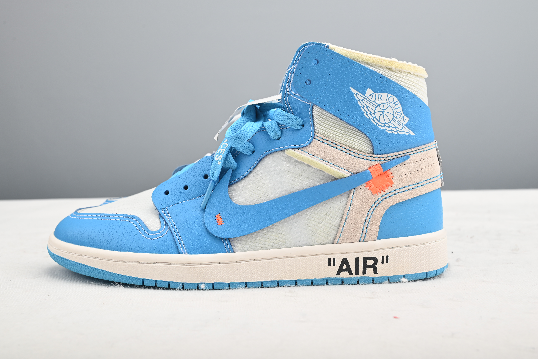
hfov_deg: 47.4
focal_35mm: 41
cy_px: 180
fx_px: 613
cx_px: 269
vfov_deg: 32.7
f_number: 10
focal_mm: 41
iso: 100
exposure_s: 1/200
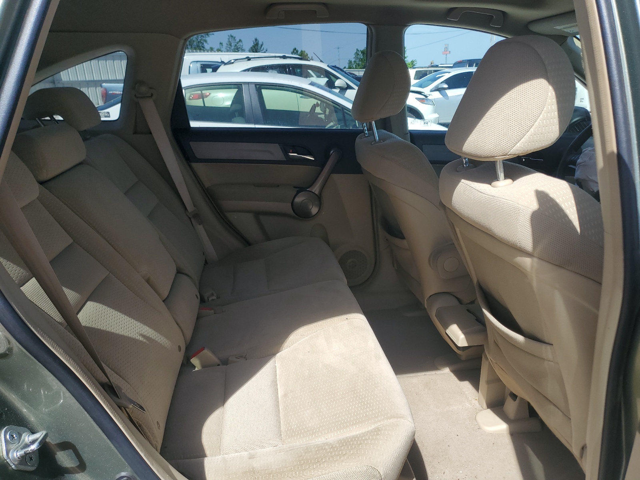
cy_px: 240
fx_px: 481
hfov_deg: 67.3
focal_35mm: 26
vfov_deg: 53.1
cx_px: 320
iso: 50
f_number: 1.5
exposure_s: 1/2000
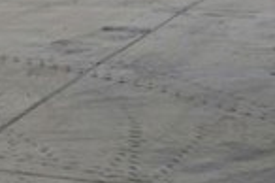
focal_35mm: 183
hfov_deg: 10.0
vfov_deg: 7.3
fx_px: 1396
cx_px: -354
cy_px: -154
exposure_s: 1/25
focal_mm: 26
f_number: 8
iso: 1000
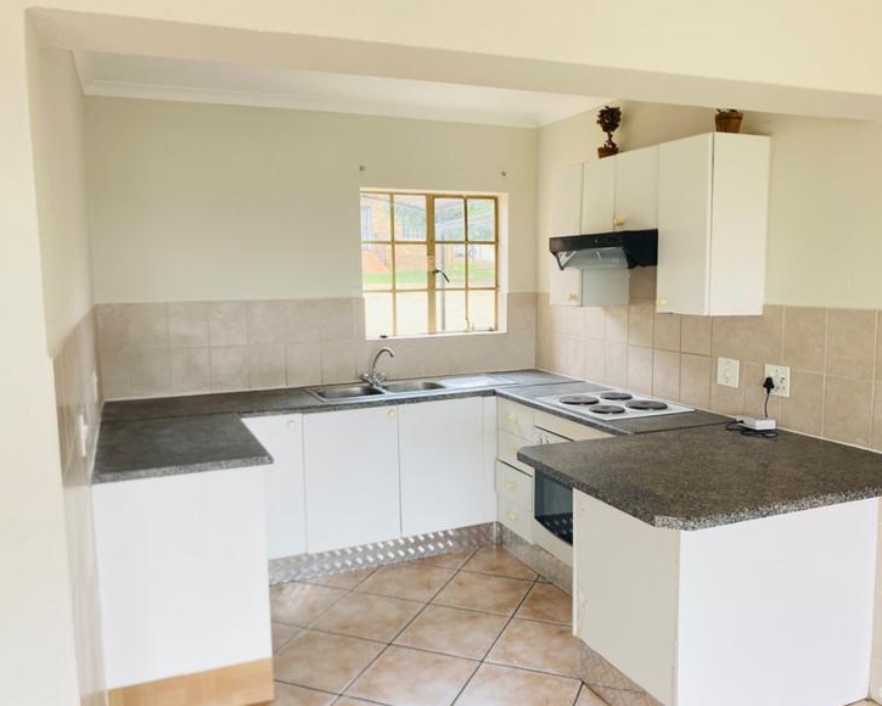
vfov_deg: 51.5
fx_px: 731
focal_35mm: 28
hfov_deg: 62.2
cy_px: 360
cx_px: 455
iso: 80
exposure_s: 1/121
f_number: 1.8
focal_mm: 4.25
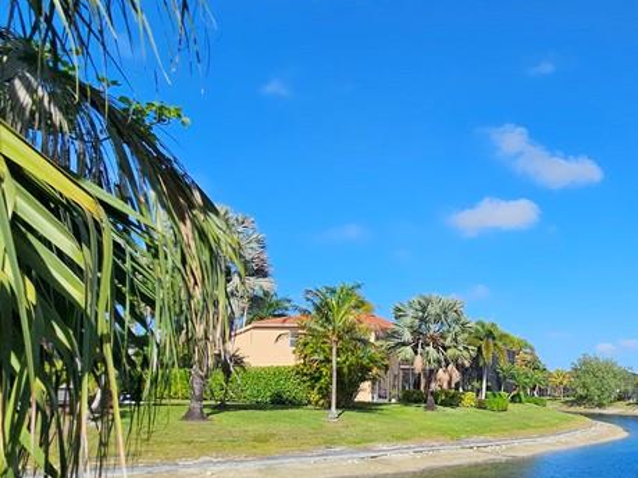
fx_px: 534
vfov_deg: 46.8
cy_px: 345
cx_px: 623
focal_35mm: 29
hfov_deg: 51.0
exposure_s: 1/2510
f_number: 2.2
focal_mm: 2.2
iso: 50
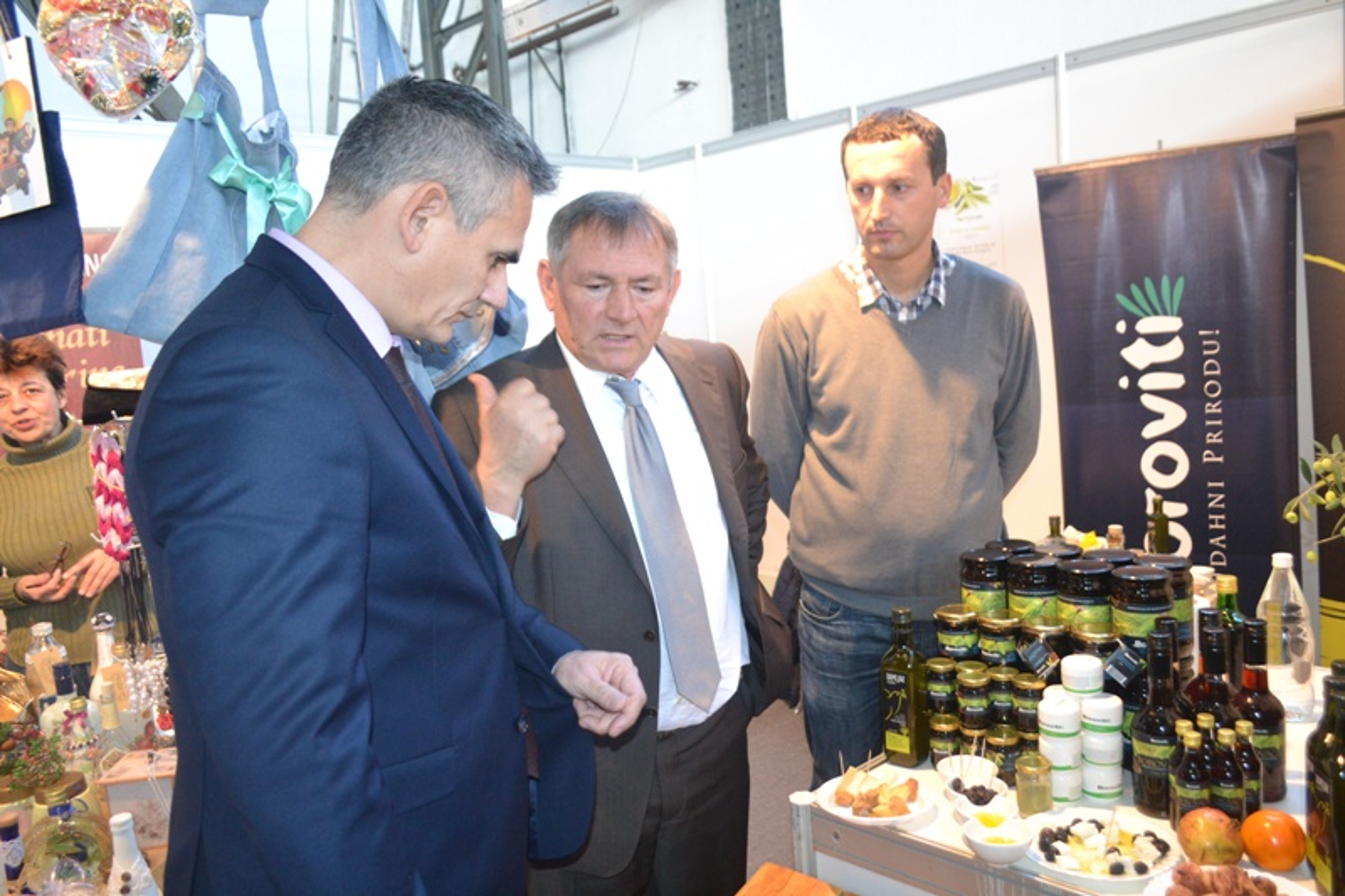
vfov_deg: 47.9
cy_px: 448
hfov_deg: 67.4
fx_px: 1008
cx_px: 672
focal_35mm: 27
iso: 1400
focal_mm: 18
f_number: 3.5
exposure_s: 1/60
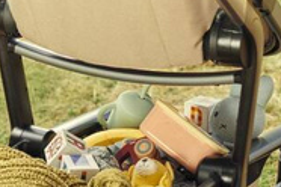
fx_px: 1608
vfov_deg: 6.6
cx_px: 89
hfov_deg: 10.0
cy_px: 184
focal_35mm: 206
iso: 200
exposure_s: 1/640
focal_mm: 85
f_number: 5
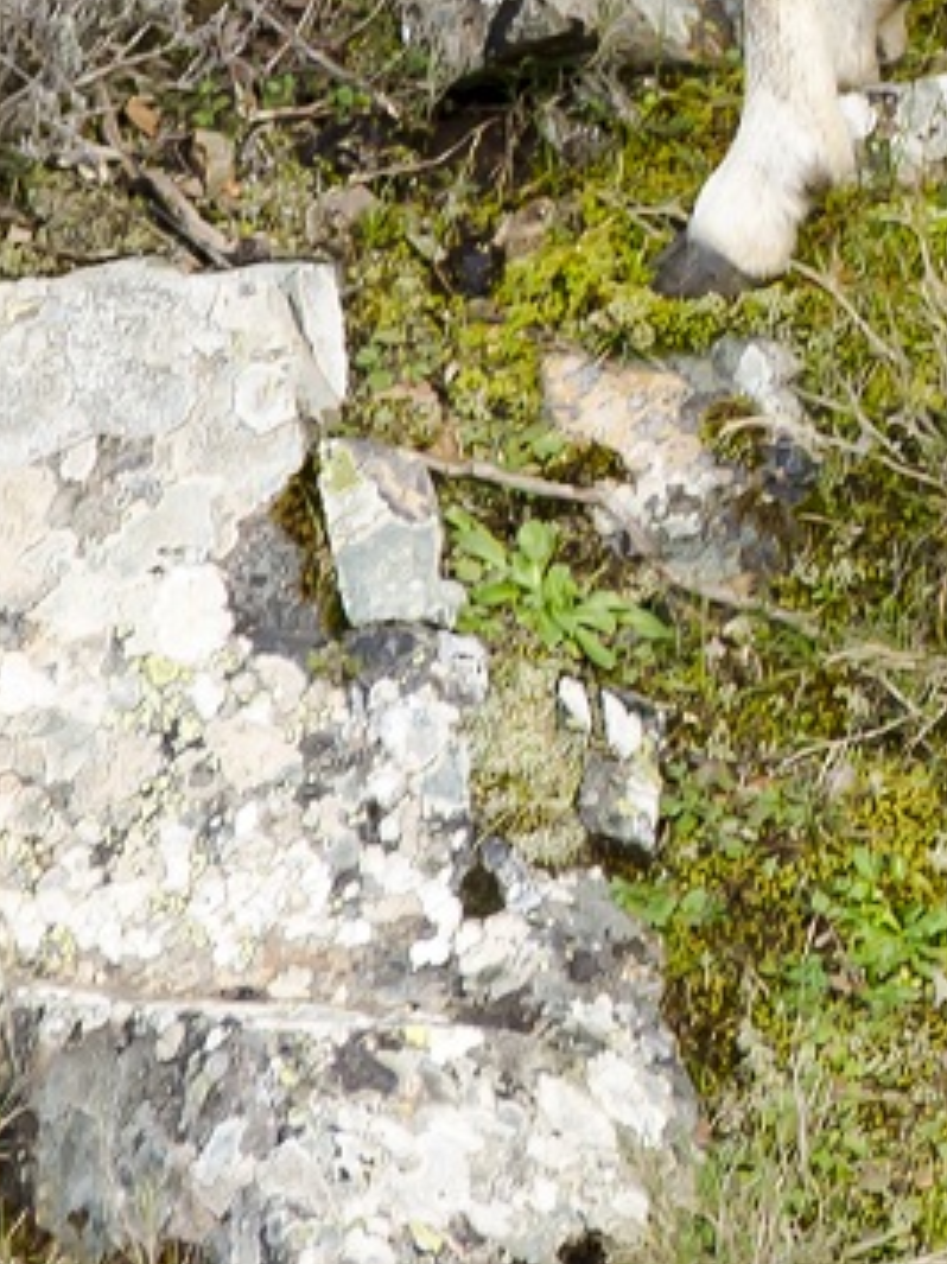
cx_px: 1757
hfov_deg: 0.6
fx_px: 98436
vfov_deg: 0.7
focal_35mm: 2697
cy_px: -299
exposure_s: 1/180
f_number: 9.5
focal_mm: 500
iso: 560
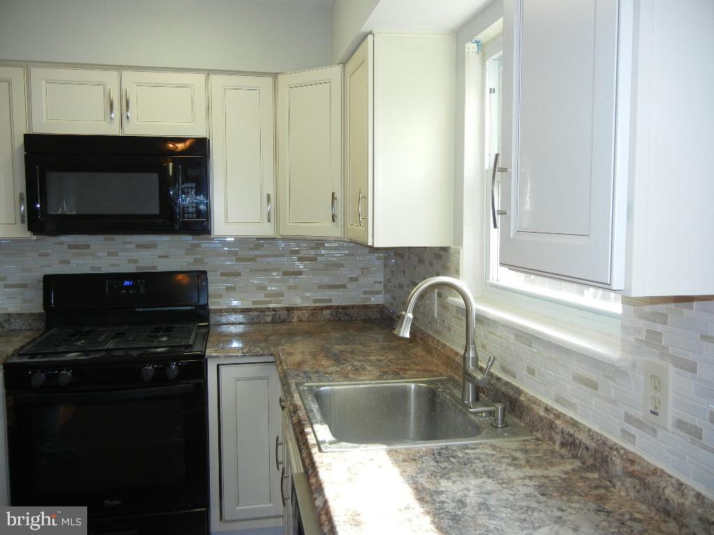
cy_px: 268
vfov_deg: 46.8
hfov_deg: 60.0
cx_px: 357
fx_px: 619
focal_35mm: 30
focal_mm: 5.4
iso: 160
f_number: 3.5
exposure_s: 1/69.6
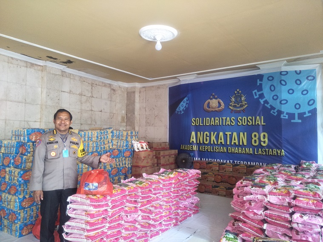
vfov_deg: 66.0
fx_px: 187
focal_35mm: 20
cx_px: 162
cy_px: 121
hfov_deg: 81.8
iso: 317
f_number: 2.2
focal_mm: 3.46
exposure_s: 1/33
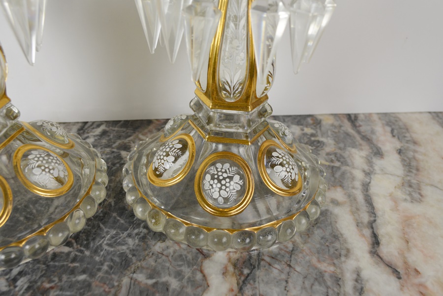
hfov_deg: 57.2
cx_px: 222
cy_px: 148
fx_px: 406
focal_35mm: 33
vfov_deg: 40.0
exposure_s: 1/125
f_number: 5.6
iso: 400
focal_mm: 22
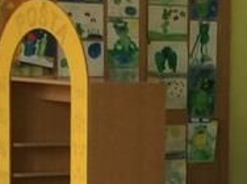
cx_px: 357
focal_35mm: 228
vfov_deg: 6.4
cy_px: 260
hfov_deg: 8.5
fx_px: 1623
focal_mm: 3.3
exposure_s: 1/50
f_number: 2.4
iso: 40
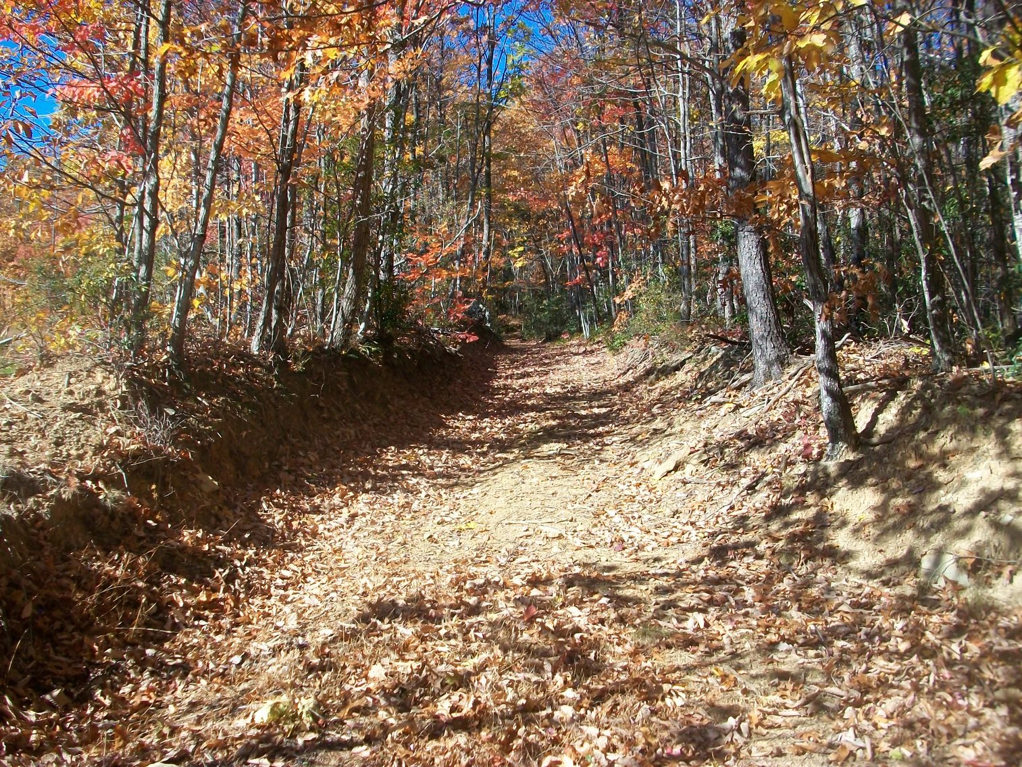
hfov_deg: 54.0
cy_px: 384
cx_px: 511
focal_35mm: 34
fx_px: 1004
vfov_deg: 41.8
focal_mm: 5.7
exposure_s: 1/640
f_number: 2.8
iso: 80
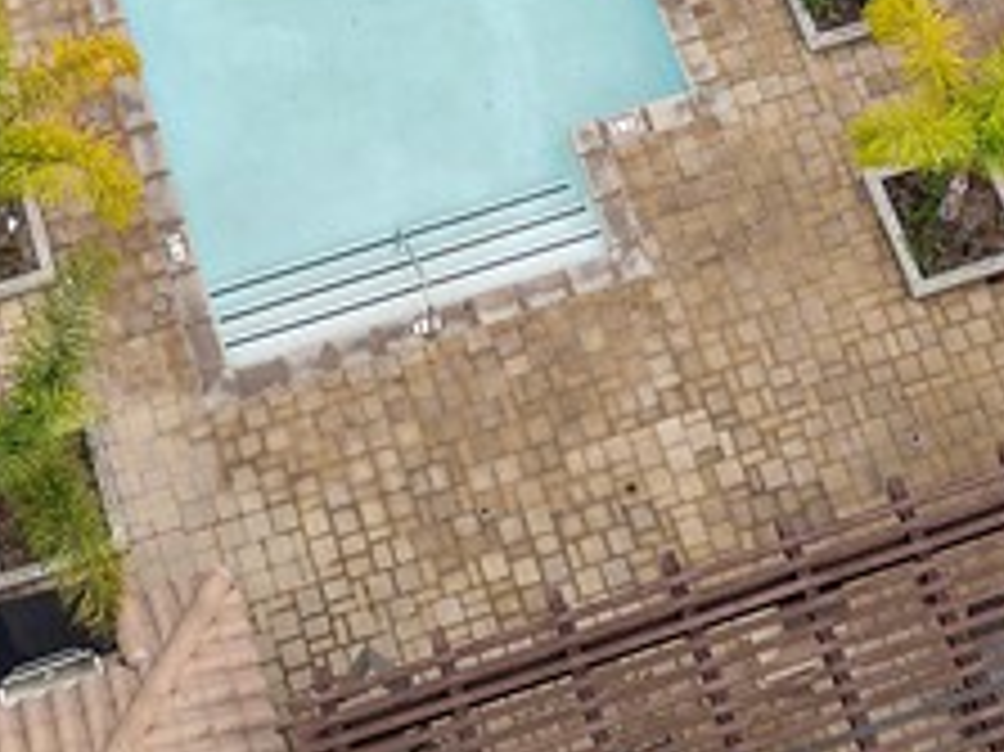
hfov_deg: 17.9
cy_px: -793
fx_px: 3189
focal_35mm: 110
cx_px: 369
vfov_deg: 11.9
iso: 100
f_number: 4
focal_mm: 12.29
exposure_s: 1/320
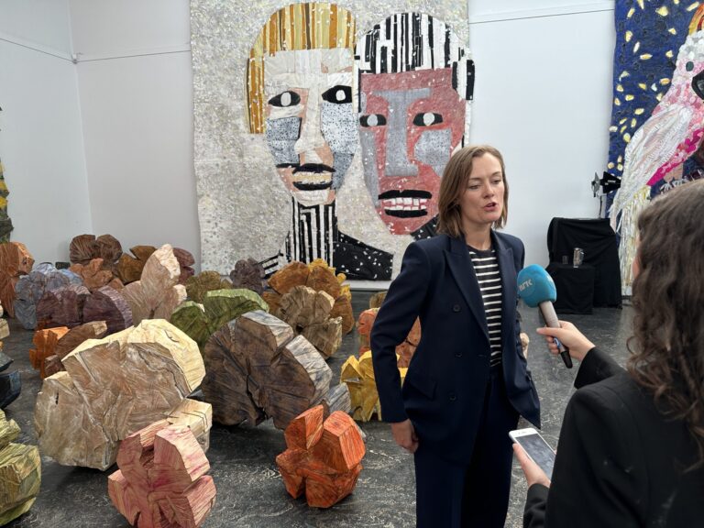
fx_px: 488
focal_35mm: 24
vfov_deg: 56.8
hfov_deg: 71.6
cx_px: 352
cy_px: 264
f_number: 1.78
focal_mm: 6.86
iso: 64
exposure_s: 1/150
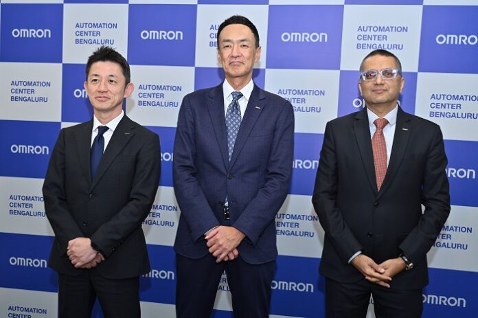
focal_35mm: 38
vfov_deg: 35.0
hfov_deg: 50.7
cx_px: 239
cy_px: 159
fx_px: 504
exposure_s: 1/160
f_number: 4.5
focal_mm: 38
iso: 500
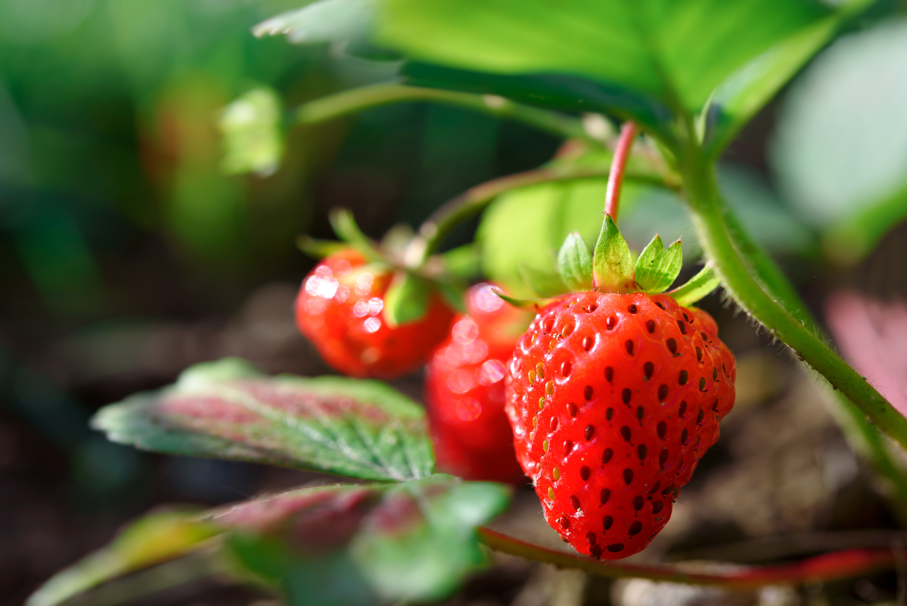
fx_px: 1512
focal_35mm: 60
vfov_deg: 22.6
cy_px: 303
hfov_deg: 33.4
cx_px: 454
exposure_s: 1/400
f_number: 6.3
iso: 160
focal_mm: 60
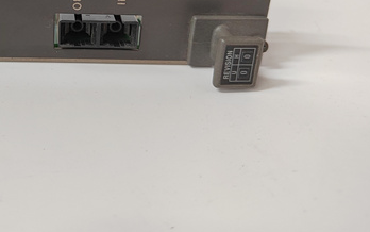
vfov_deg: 29.1
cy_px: 15
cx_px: 64
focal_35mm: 42
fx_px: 424
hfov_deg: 44.4
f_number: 1.9
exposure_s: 1/50
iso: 1378
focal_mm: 5.52
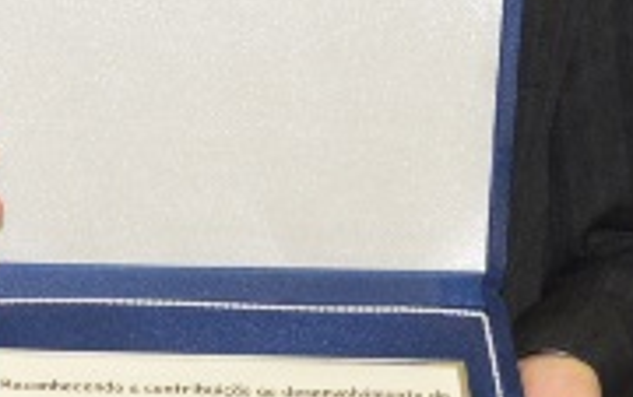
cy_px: 130
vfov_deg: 6.9
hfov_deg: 10.7
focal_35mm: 191
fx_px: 3299
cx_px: -158
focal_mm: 22
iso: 1600
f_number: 4
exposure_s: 1/60
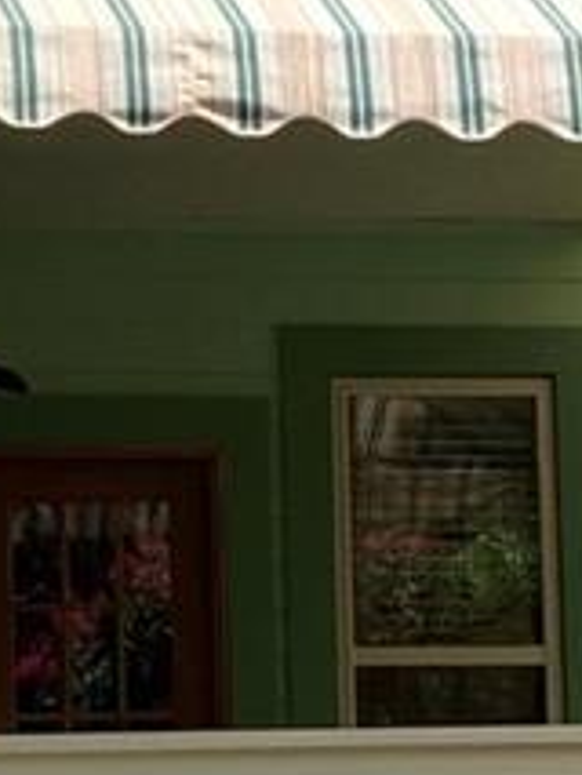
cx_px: 180
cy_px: 84
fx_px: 4524
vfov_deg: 9.7
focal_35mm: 202
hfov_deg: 7.4
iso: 20
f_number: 1.8
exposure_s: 1/706
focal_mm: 3.99
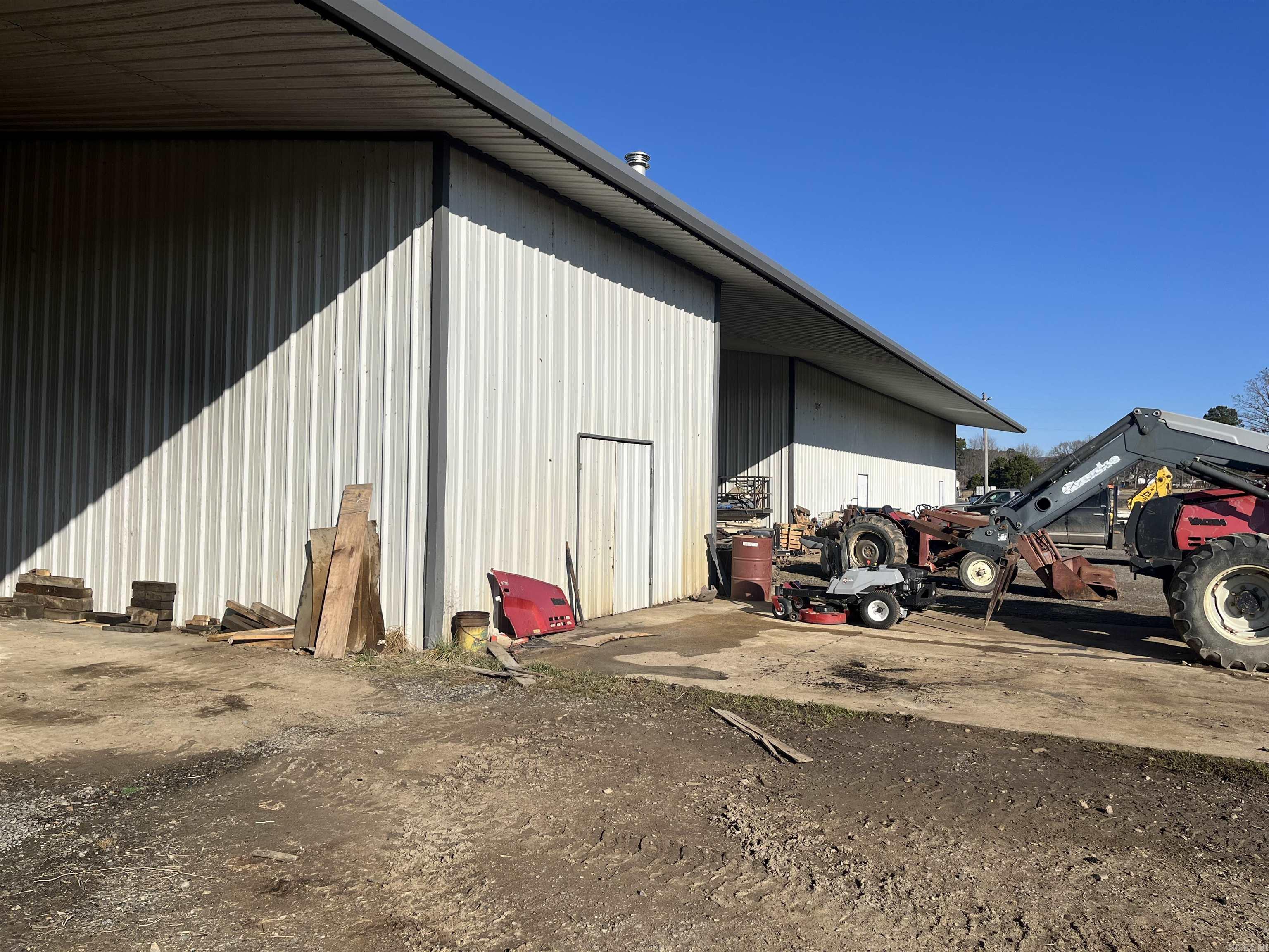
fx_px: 953
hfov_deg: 67.3
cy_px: 476
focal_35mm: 26
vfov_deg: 53.1
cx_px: 634
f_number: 1.6
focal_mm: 5.1
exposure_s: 1/6494
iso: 50
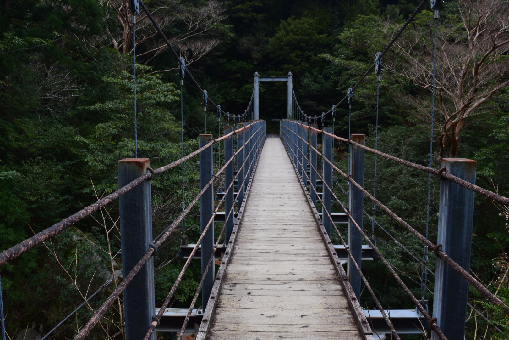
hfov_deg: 57.2
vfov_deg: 40.0
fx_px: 467
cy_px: 170
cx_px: 254
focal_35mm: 33
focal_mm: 22
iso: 400
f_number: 9
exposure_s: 1/100
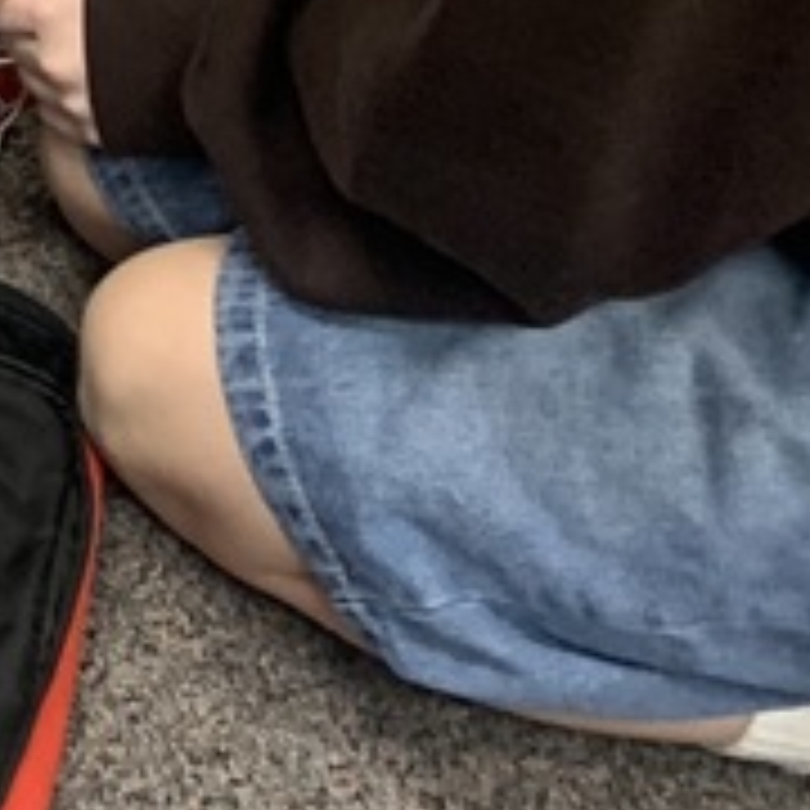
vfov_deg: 11.8
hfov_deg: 11.6
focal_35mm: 131
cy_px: -864
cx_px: -950
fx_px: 3468
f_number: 1.8
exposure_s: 1/60
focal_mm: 4.25
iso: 200
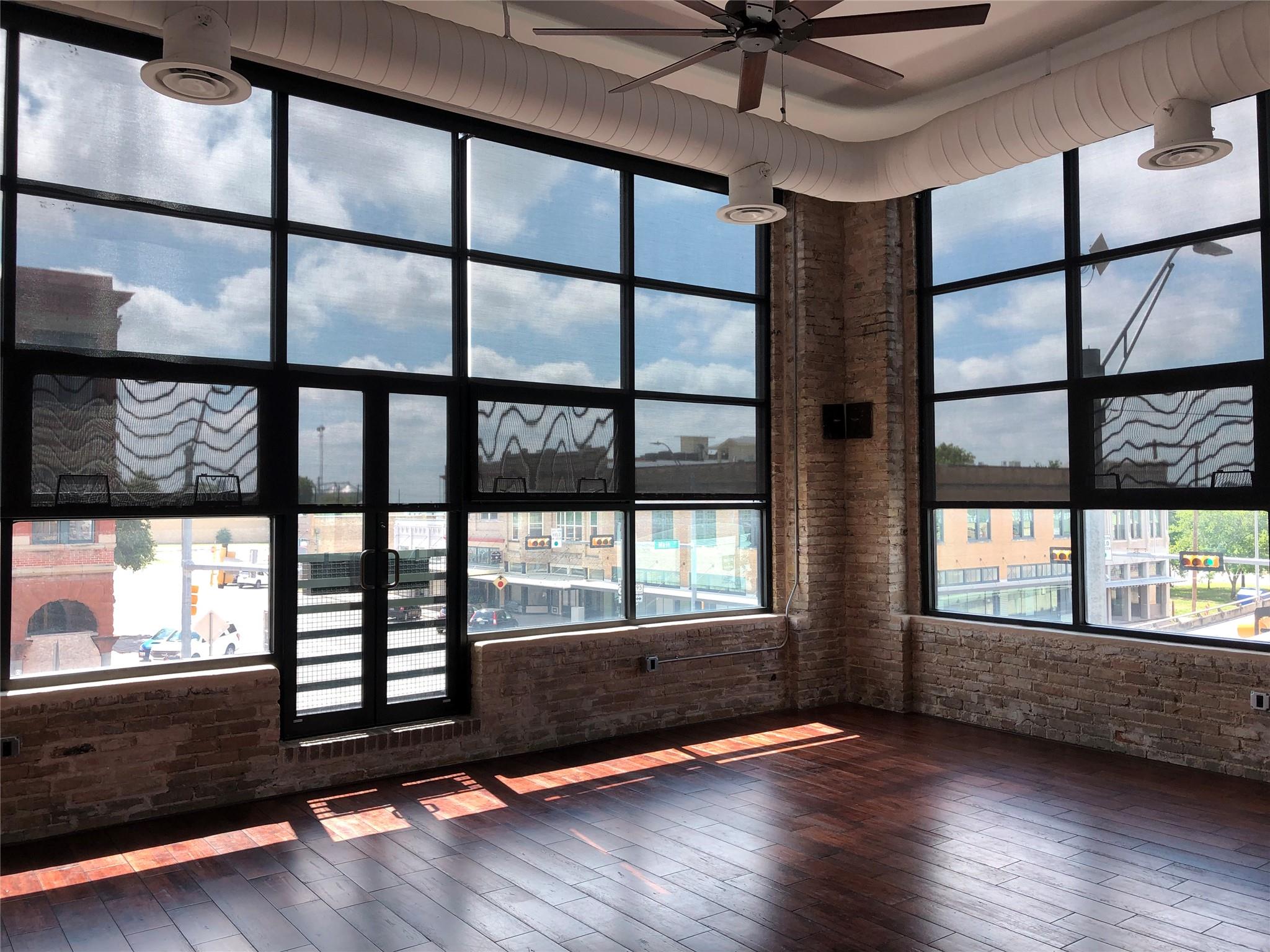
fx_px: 1027
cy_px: 476
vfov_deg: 49.7
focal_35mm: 28
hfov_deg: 63.4
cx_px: 635
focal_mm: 3.99
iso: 20
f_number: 1.8
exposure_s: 1/164
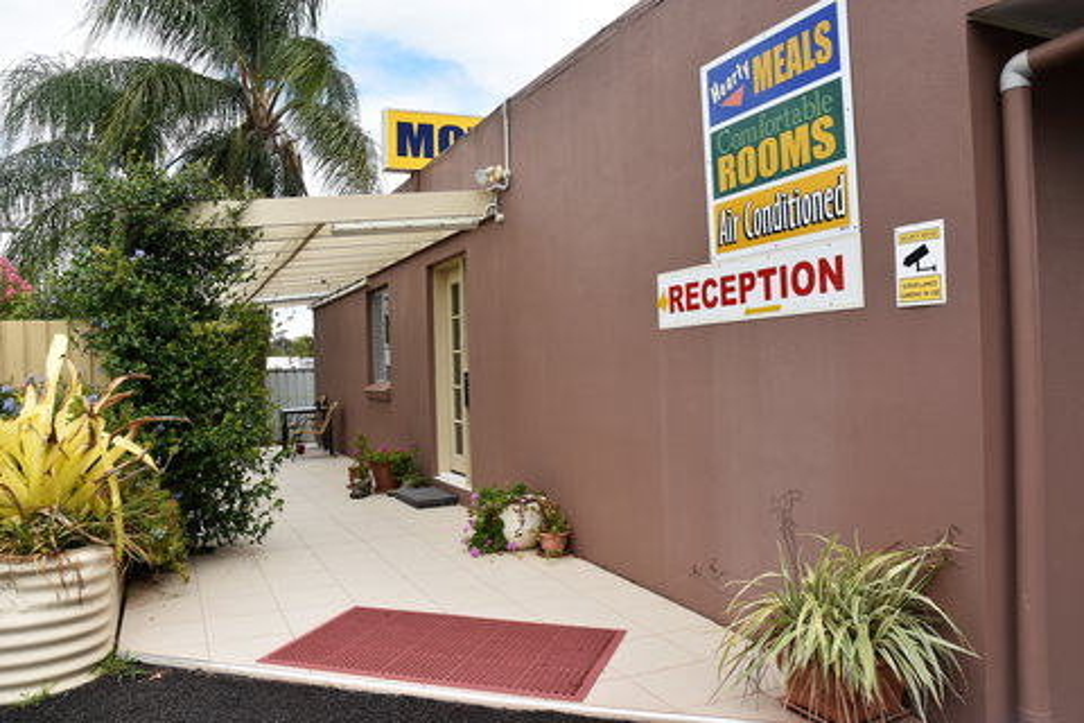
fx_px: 813
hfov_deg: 67.4
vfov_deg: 47.9
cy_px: 362
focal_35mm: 27
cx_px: 542
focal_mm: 18
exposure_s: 1/200
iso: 100
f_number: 7.1
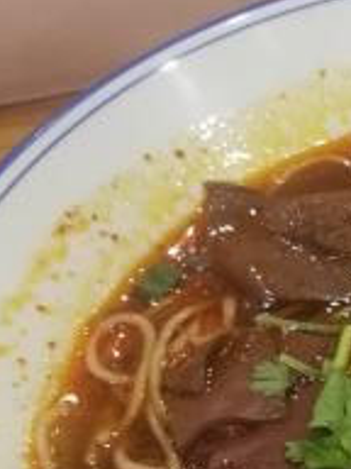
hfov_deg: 16.1
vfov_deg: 22.3
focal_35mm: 84
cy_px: 485
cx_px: 519
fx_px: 1136
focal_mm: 3.95
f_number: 2.2
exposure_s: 1/25
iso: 400
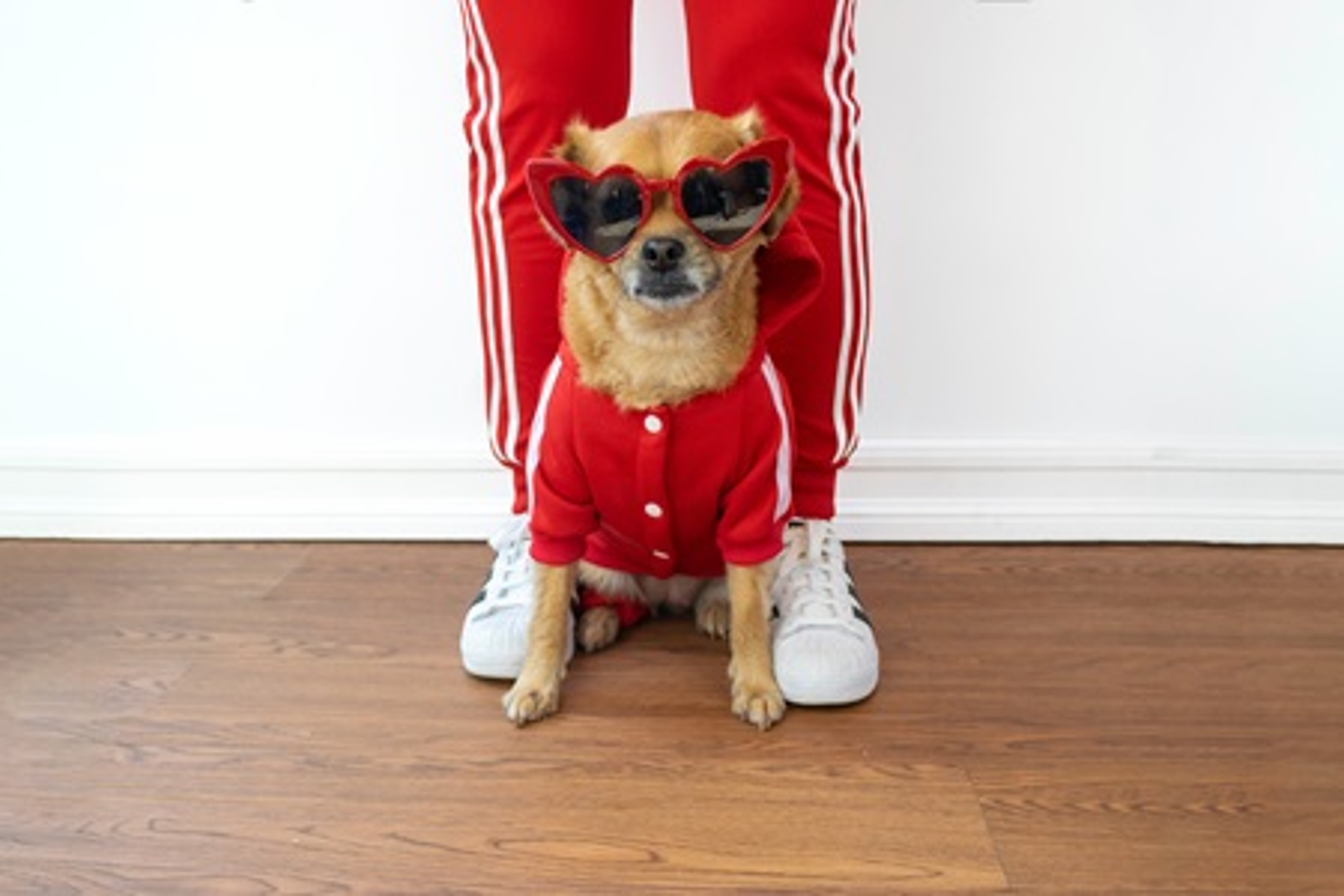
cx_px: 672
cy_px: 448
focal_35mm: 33
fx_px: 1232
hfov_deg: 57.2
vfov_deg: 40.0
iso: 250
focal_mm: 22
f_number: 5
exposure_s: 1/100
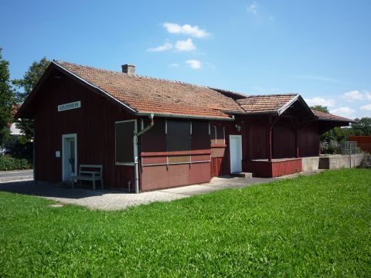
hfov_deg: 56.8
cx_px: 186
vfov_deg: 44.2
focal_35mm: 32
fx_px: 343
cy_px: 139
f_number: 4.5
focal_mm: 5.2
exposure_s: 1/400
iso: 100
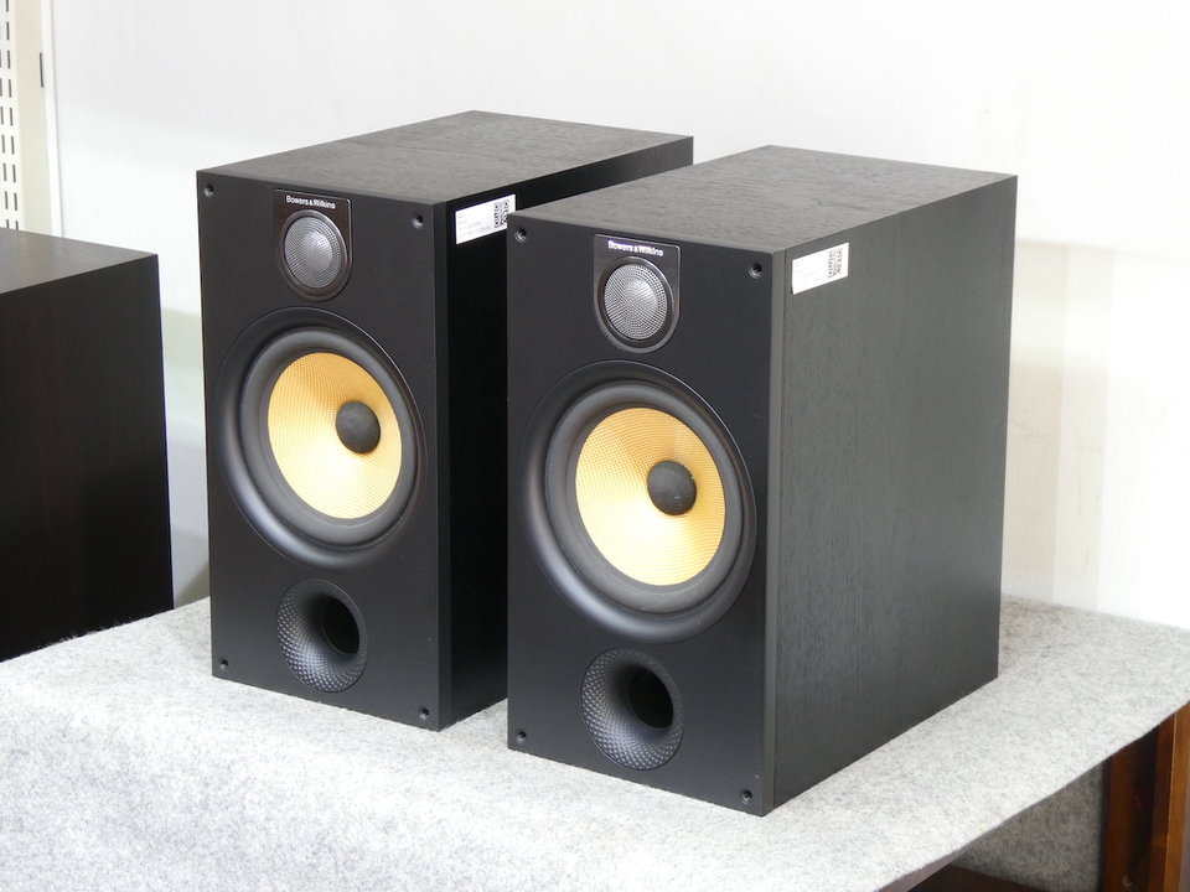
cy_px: 446
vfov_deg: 17.6
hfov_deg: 23.3
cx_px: 595
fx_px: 2888
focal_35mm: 84
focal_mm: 15
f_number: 4.8
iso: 200
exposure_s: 1/4
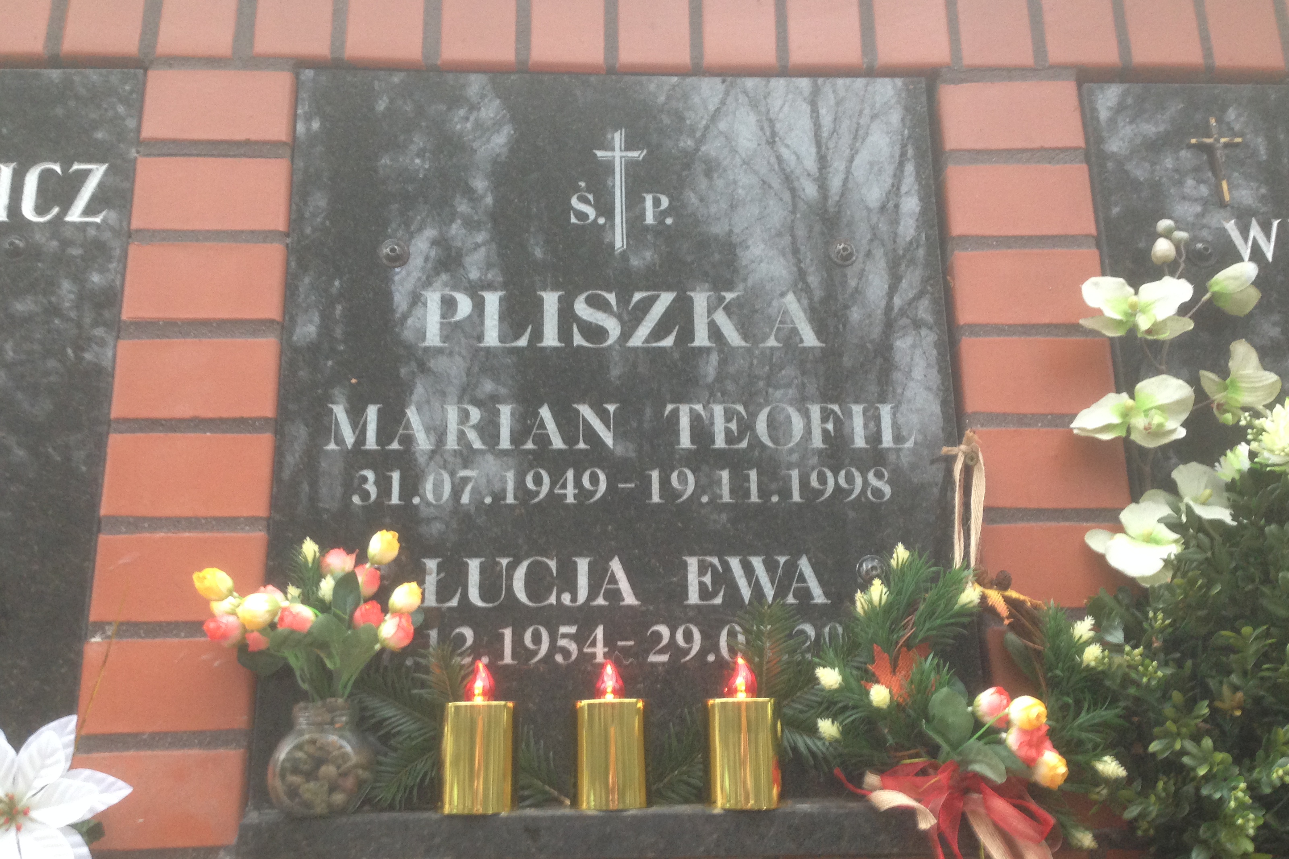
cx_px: 644
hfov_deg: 54.4
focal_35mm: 35
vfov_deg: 37.8
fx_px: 1253
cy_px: 448
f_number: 2.4
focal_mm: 4.12
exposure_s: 1/20
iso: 125
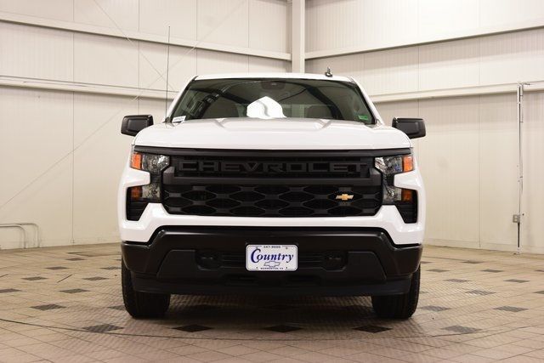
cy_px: 182
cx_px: 272
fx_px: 816
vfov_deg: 25.1
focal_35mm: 54
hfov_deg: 36.9
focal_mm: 36
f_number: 7.1
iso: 640
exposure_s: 1/30
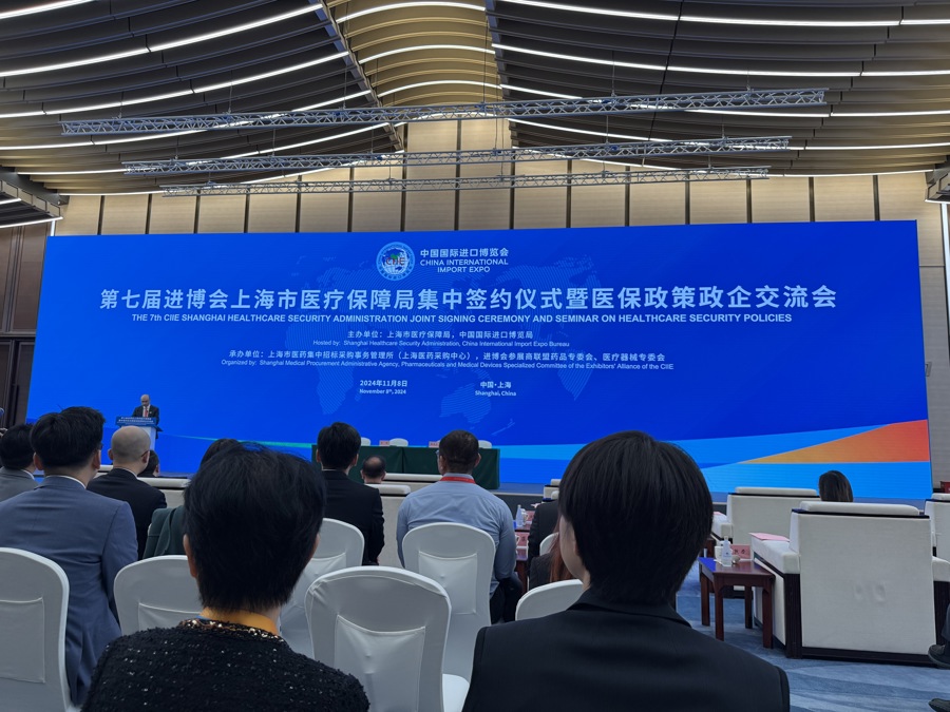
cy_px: 356
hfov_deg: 71.6
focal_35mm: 24
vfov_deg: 56.8
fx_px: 659
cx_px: 475
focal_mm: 6.76
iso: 200
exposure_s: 1/120
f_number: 1.78
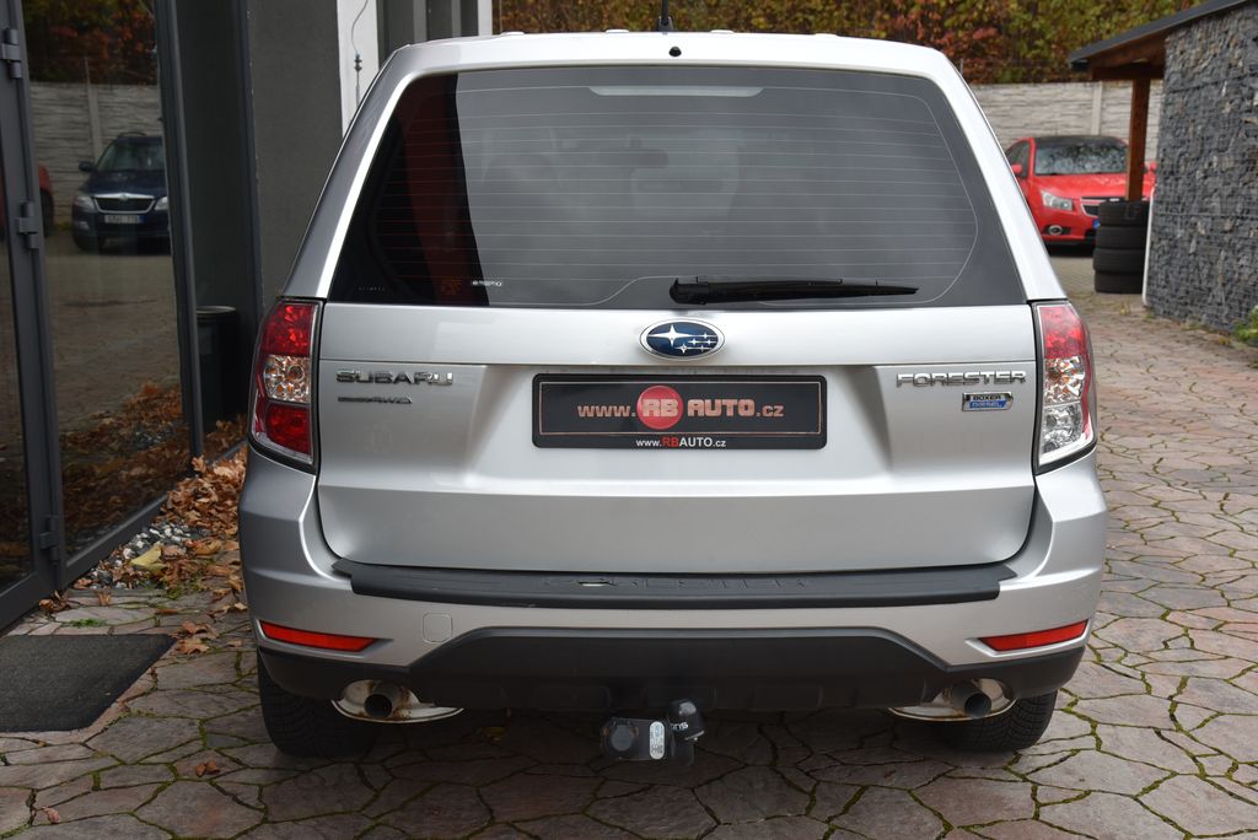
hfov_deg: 41.1
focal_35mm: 48
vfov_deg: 28.1
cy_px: 420
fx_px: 1678
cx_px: 629
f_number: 8
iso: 500
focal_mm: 48
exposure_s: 1/250
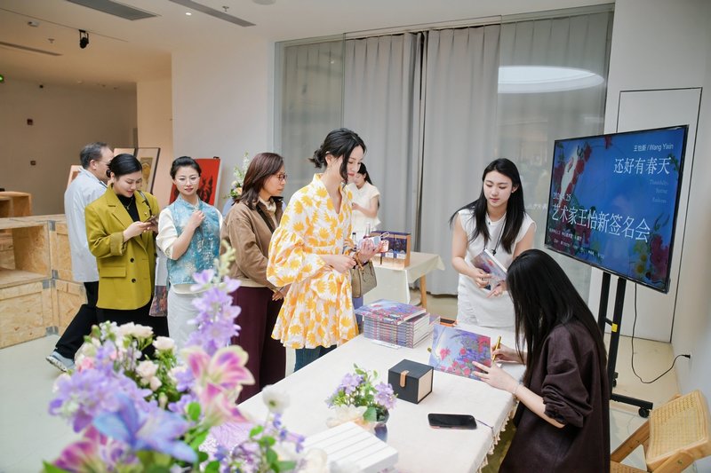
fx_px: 474
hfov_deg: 73.8
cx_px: 356
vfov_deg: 53.1
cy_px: 236
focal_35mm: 24
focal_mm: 24
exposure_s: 1/200
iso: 500
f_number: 2.8
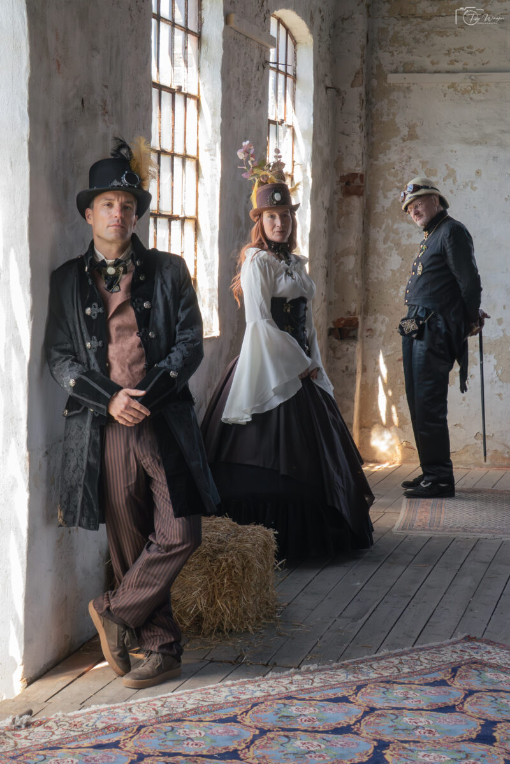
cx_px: 255
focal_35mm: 82
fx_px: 1742
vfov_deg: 24.8
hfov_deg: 16.7
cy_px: 382
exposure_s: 1/100
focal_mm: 55
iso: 3200
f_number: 11
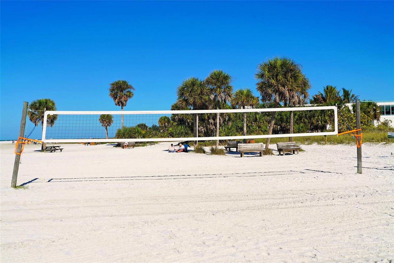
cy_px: 132
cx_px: 197
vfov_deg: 37.9
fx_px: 383
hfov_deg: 54.4
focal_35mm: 35
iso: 100
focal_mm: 35
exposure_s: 1/640
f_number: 8
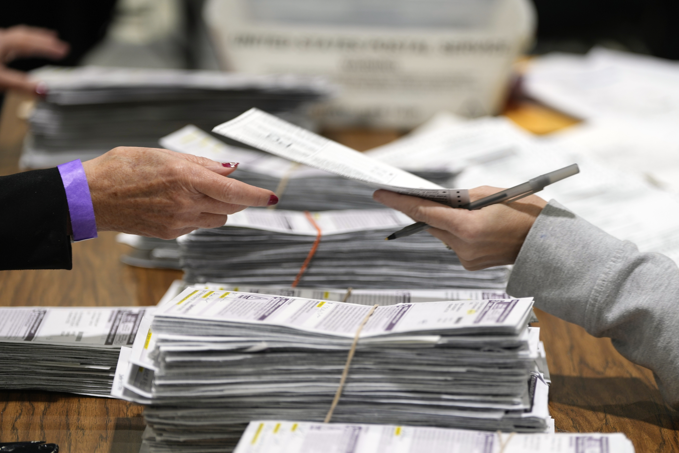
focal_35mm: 138
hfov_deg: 14.9
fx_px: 2603
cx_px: 337
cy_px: 227
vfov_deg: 9.9
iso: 400
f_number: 2.8
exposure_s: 1/250
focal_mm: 137
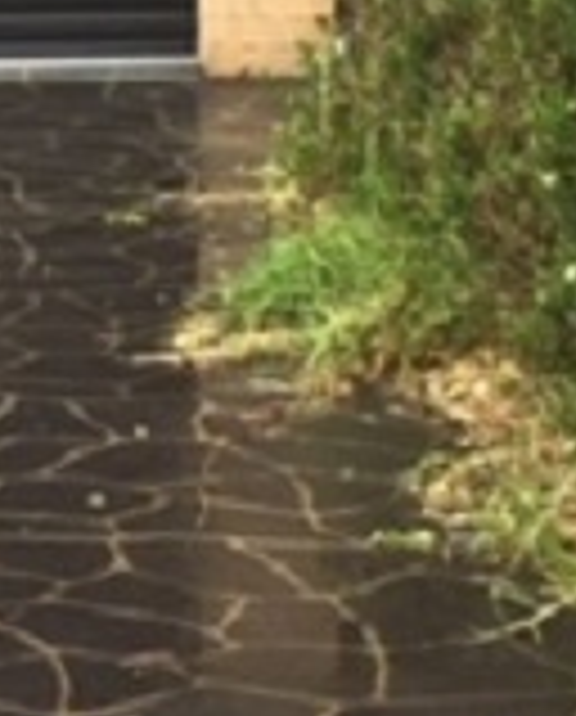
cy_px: -252
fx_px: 3014
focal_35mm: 142
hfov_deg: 10.8
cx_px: -45
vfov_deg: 13.0
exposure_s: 1/264
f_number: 2.2
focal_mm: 4.15
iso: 32
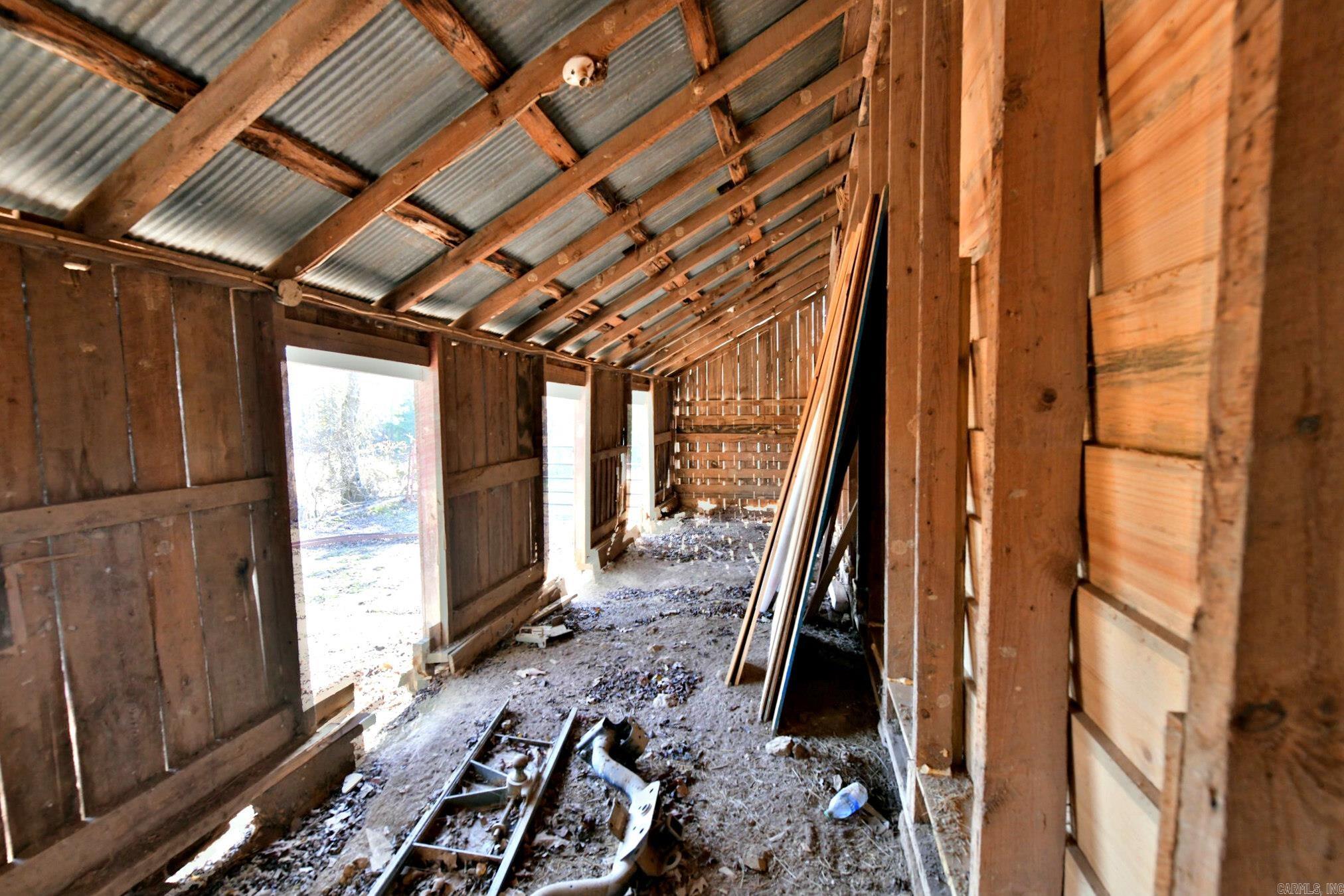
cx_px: 672
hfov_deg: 104.3
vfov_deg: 81.2
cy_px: 448
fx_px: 523
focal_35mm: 14
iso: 2500
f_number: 5.6
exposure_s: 1/125
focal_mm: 14
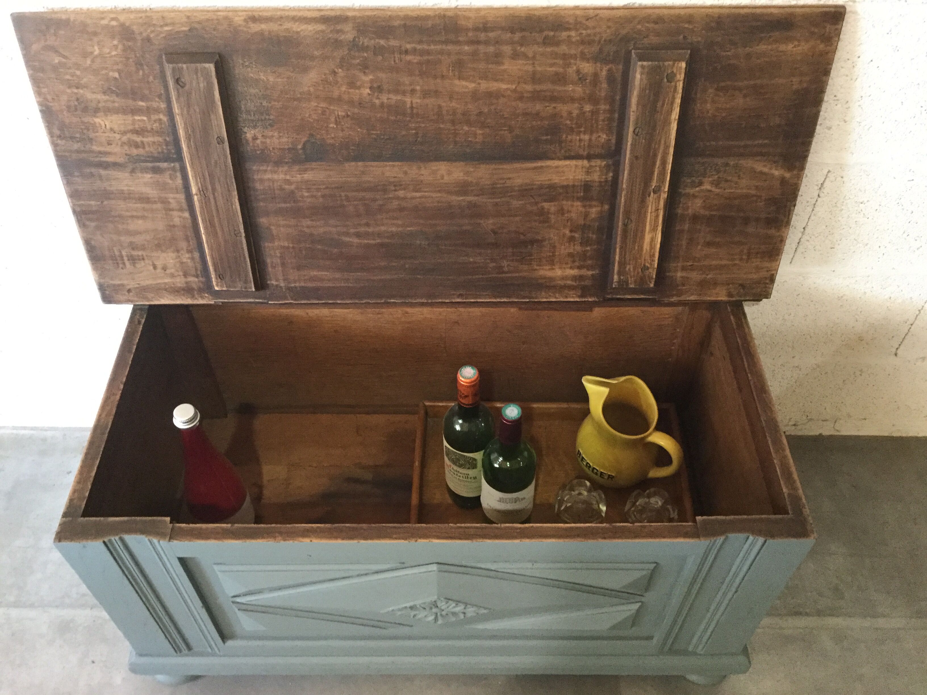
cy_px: 348
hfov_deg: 58.4
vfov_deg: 45.4
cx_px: 464
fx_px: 830
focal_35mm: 31
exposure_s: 1/25
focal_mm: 3.3
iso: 250
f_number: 2.4
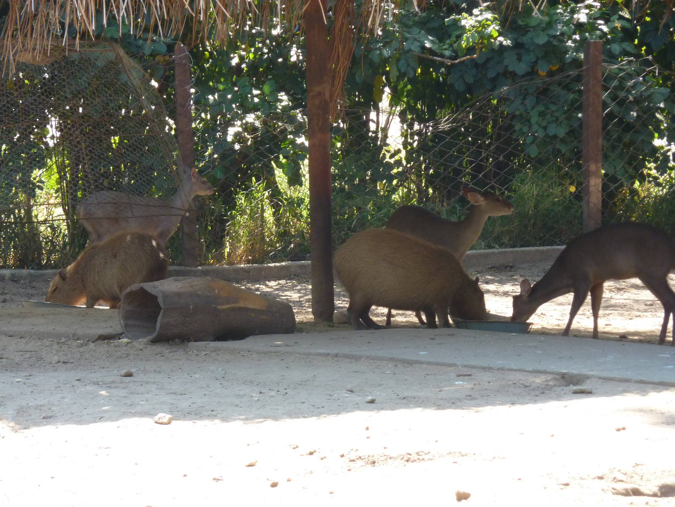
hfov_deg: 10.1
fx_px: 3822
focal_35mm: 196
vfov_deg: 7.6
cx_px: 338
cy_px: 254
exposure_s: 1/160
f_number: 4.5
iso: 200
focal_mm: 32.1
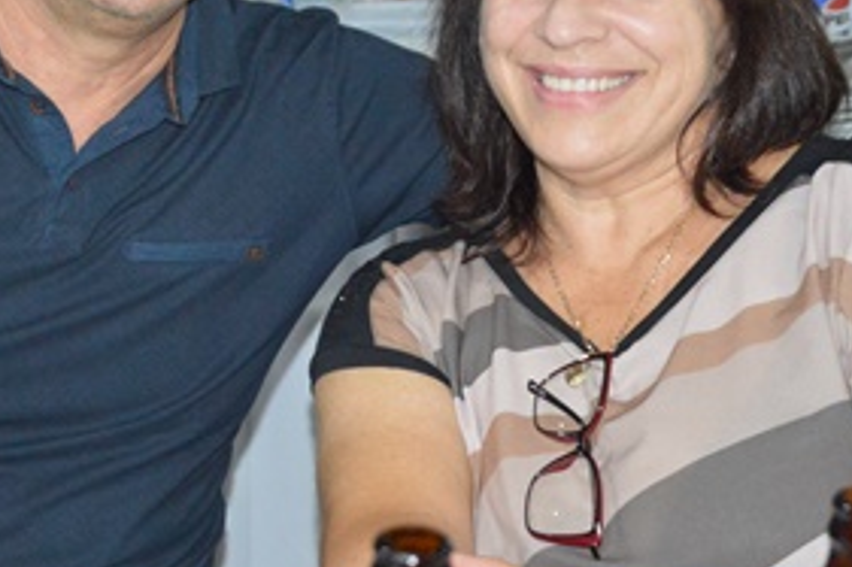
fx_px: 2578
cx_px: 321
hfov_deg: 18.7
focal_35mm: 109
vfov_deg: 12.5
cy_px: 96
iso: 3200
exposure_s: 1/60
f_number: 4.2
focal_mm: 34
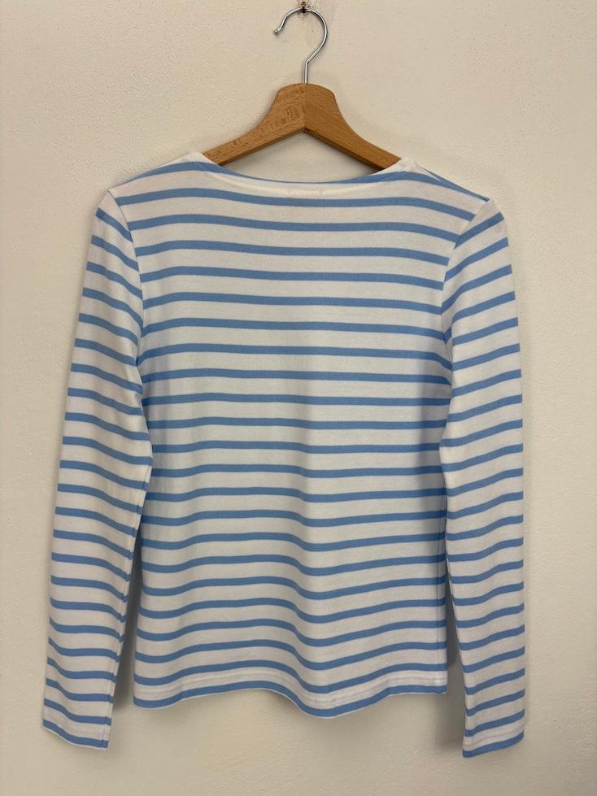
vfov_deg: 67.3
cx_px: 298
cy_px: 398
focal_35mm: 26
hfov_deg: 53.1
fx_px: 598
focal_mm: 5.96
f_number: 1.6
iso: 32
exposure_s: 1/160
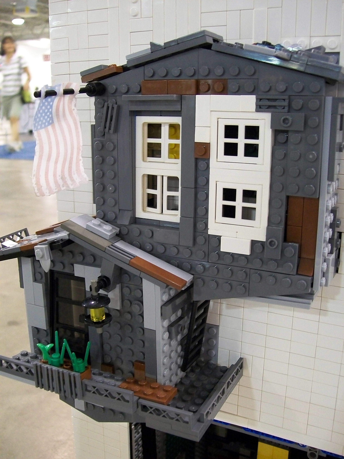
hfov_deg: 39.7
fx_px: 477
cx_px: 172
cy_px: 230
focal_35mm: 36
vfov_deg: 51.4
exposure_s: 1/8
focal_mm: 6
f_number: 2.7
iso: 208
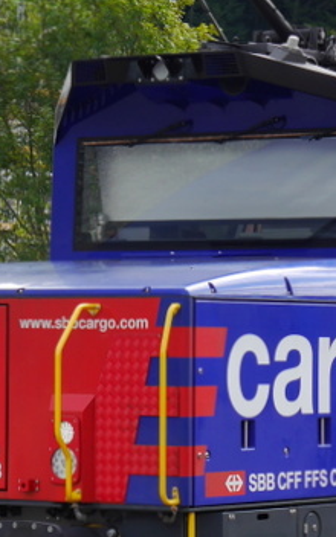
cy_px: 247
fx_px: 3004
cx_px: 200
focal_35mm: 205
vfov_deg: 10.2
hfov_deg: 6.4
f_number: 7.1
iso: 160
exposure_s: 1/200
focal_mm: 34
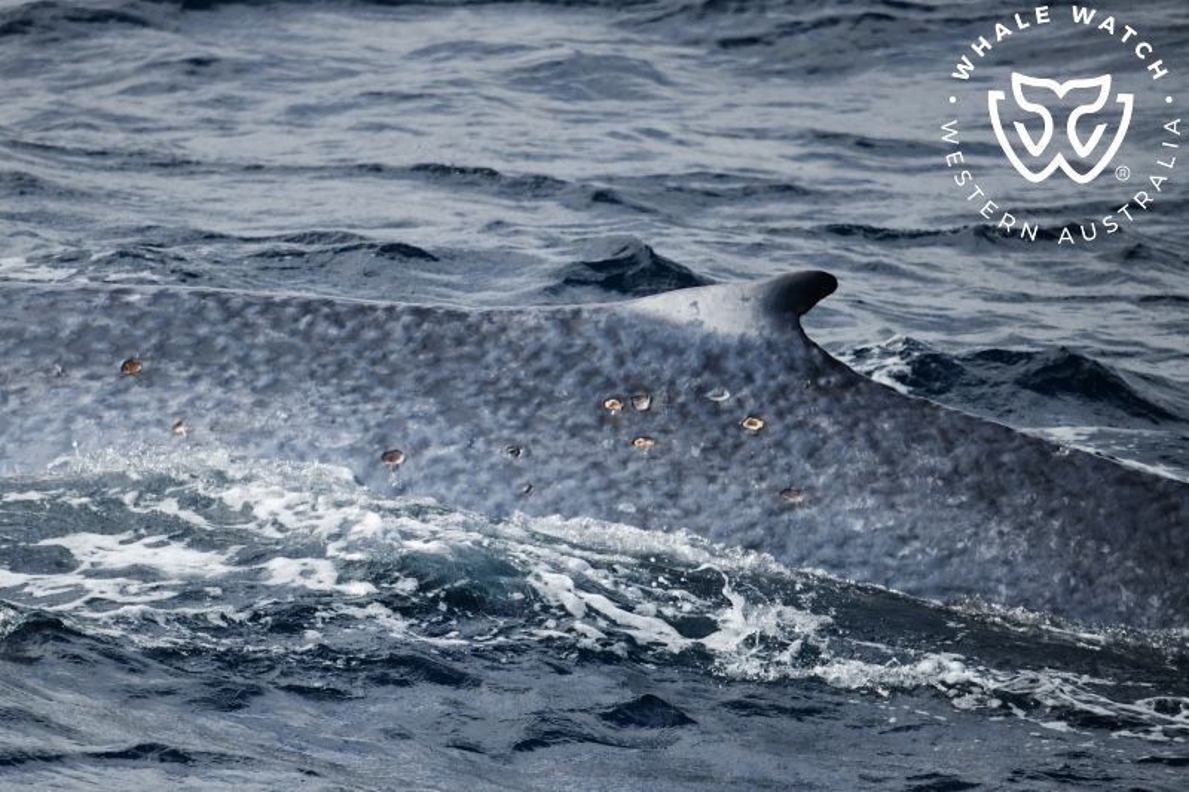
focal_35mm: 600
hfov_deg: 3.4
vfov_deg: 2.3
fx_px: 19811
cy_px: 396
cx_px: 594
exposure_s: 1/8000
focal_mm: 600
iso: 1250
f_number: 6.3
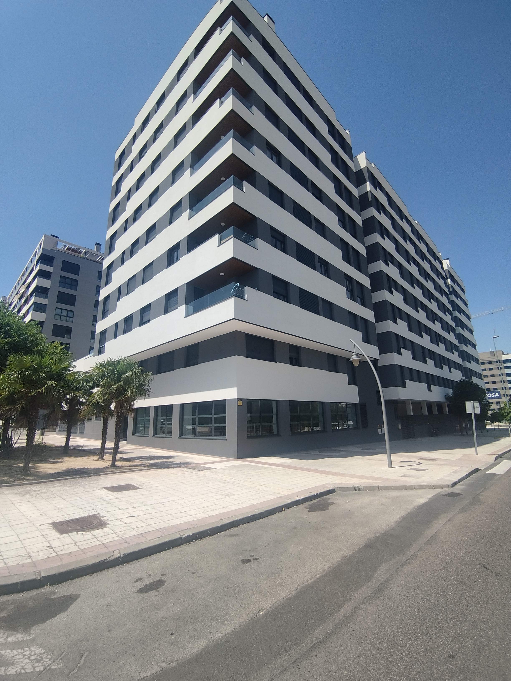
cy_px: 340
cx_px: 256
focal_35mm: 16
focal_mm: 1.65
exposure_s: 1/1576
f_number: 2.2
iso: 50
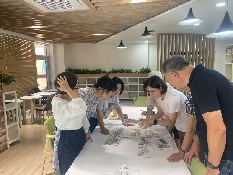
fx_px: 168
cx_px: 116
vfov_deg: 54.9
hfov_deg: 69.4
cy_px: 88
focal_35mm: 25
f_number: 1.6
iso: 64
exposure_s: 1/60
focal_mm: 5.1
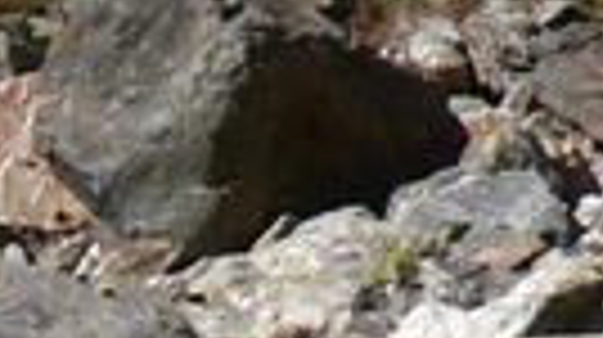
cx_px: 1647
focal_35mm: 287
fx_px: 4583
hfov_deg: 6.9
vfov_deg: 3.8
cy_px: -1257
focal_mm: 7.4
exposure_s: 1/320
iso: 80
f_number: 5.6
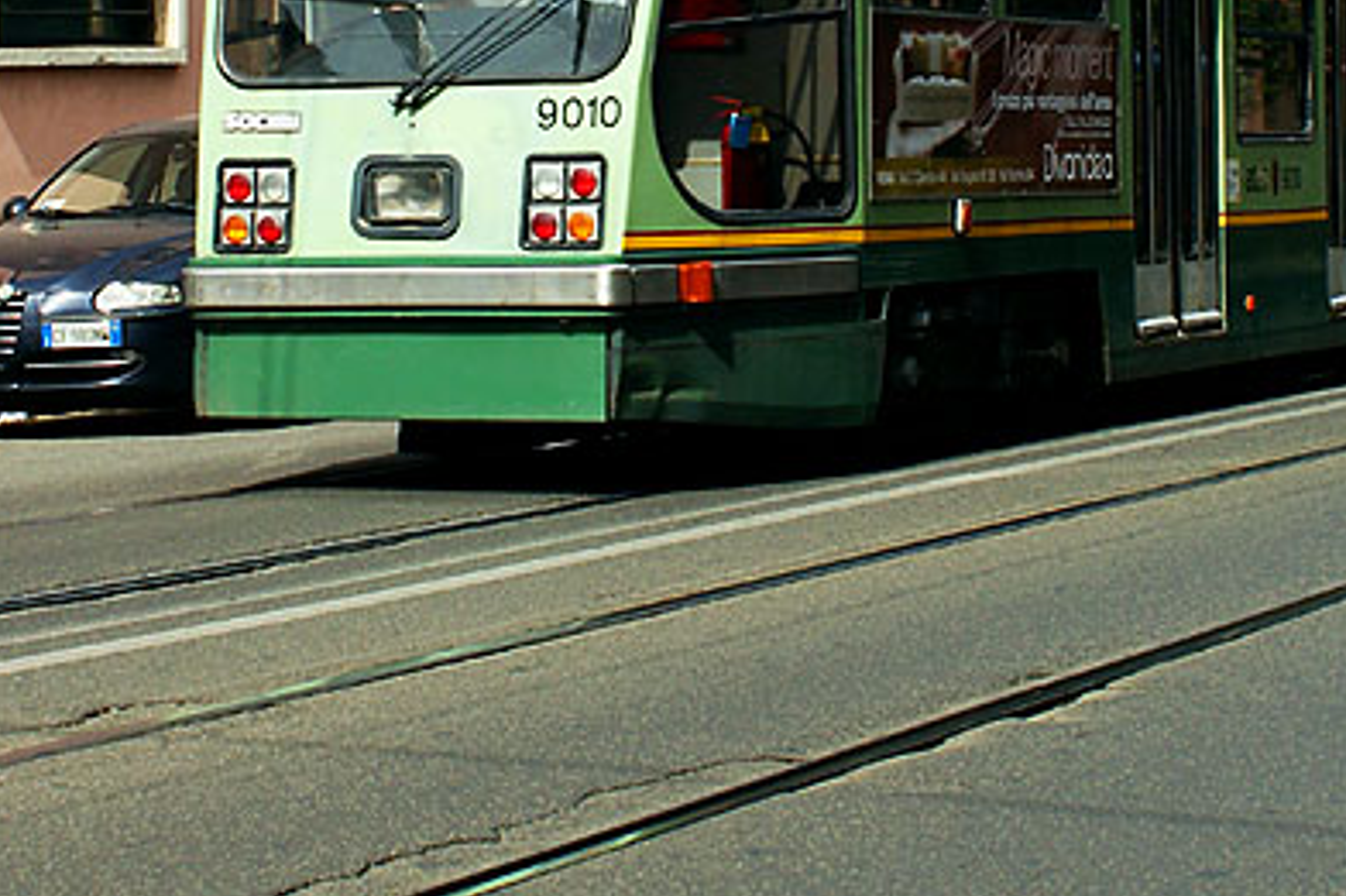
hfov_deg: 14.9
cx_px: 725
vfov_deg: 9.9
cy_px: -21
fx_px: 5131
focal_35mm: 137
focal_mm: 35
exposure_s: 1/320
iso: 200
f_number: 8
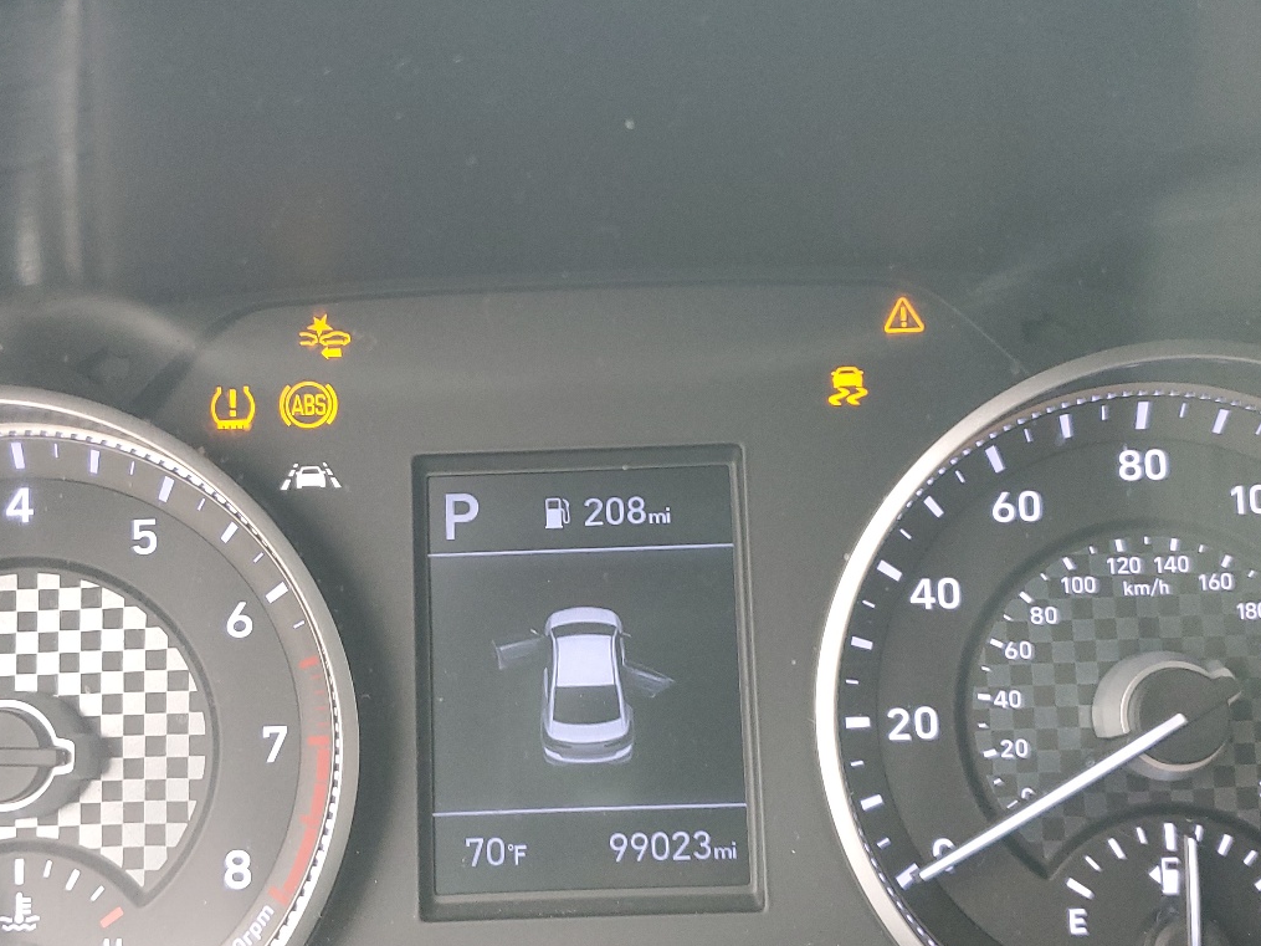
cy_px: 551
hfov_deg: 45.7
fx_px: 1493
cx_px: 583
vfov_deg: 35.0
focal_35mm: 41
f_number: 1.5
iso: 146
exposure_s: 1/60.2
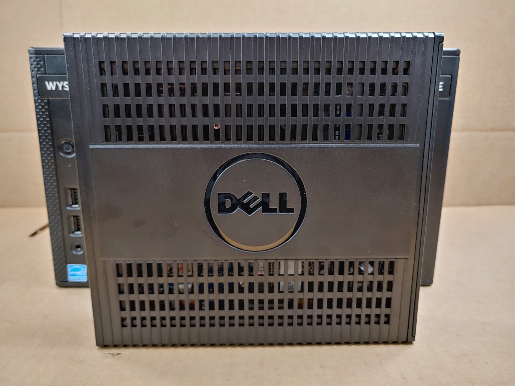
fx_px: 387
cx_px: 258
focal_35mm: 26
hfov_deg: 67.3
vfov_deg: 53.1
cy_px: 193
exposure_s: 1/60
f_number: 1.8
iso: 50
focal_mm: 4.36
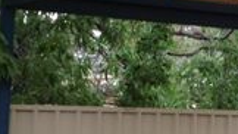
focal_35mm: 150
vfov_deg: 8.1
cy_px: 29
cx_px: 223
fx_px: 946
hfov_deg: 14.2
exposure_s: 1/444
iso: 50
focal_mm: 4.28
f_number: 2.4
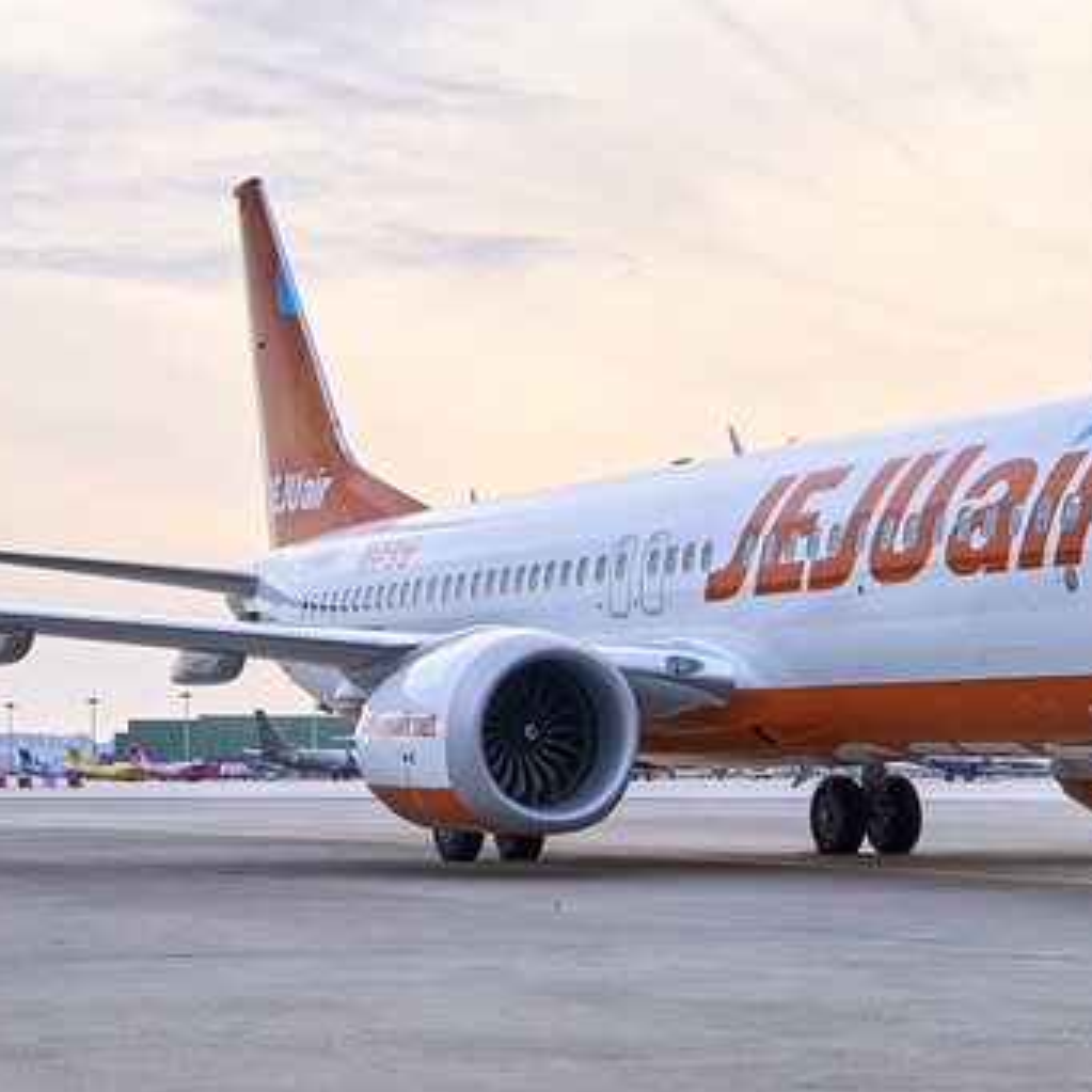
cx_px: 576
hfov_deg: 19.1
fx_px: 3248
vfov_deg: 19.0
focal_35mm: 91
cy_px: 381
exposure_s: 1/25
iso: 200
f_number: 9
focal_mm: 38
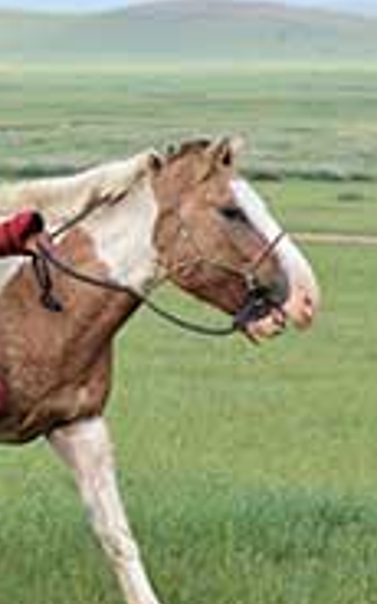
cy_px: 382
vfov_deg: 8.1
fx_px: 4258
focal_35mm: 259
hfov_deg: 5.1
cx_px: -56
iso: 400
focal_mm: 78
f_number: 4
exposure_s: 1/1000
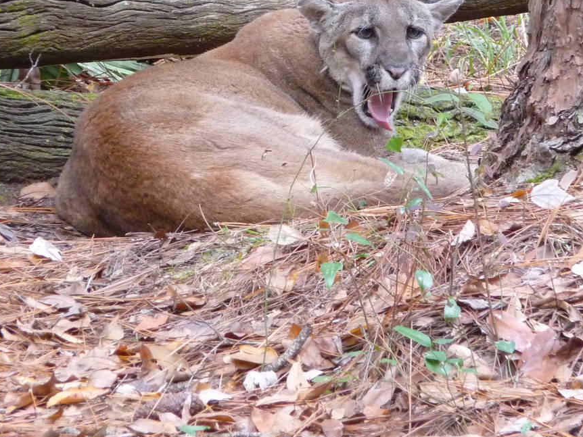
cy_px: 96
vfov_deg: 3.0
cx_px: 369
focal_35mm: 490
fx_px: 8255
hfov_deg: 4.0
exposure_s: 1/60
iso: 400
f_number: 4.9
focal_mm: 45.4
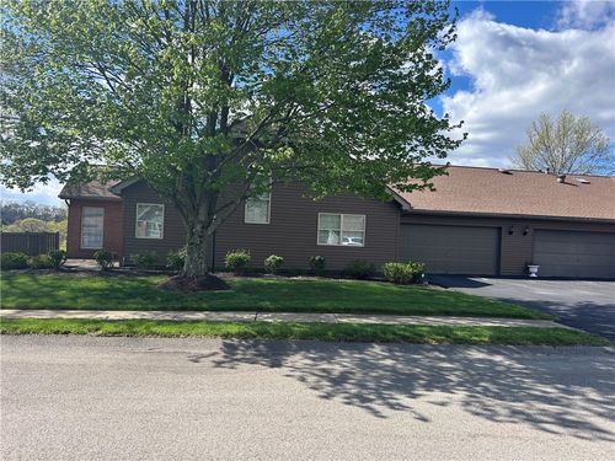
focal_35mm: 26
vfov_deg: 53.1
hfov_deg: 67.3
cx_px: 308
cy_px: 230
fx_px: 462
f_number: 1.5
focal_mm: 5.7
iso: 50
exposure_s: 1/2045
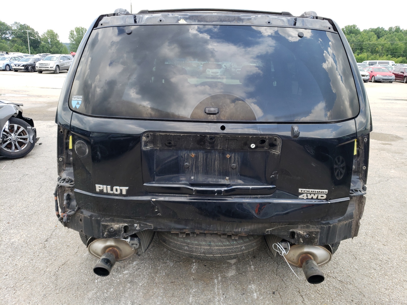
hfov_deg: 67.3
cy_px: 152
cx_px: 204
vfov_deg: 53.1
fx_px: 306
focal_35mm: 26
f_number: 1.5
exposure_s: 1/556
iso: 50
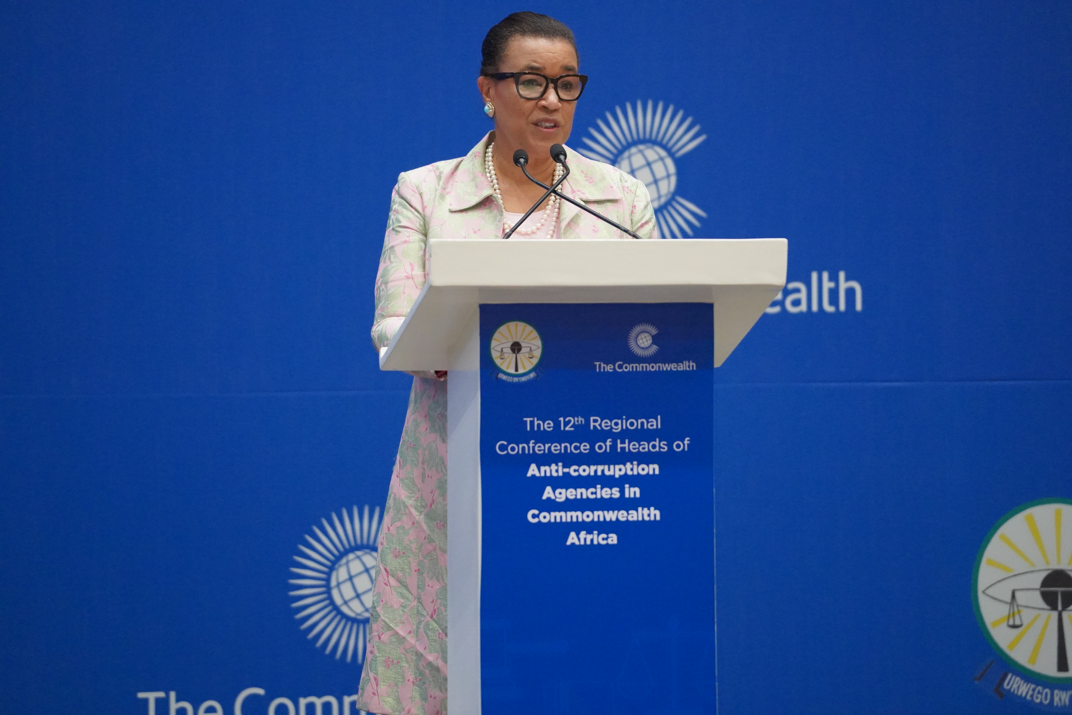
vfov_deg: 6.9
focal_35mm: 200
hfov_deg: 10.3
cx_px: 536
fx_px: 5955
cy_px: 358
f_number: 4
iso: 10000
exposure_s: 1/250
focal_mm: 200
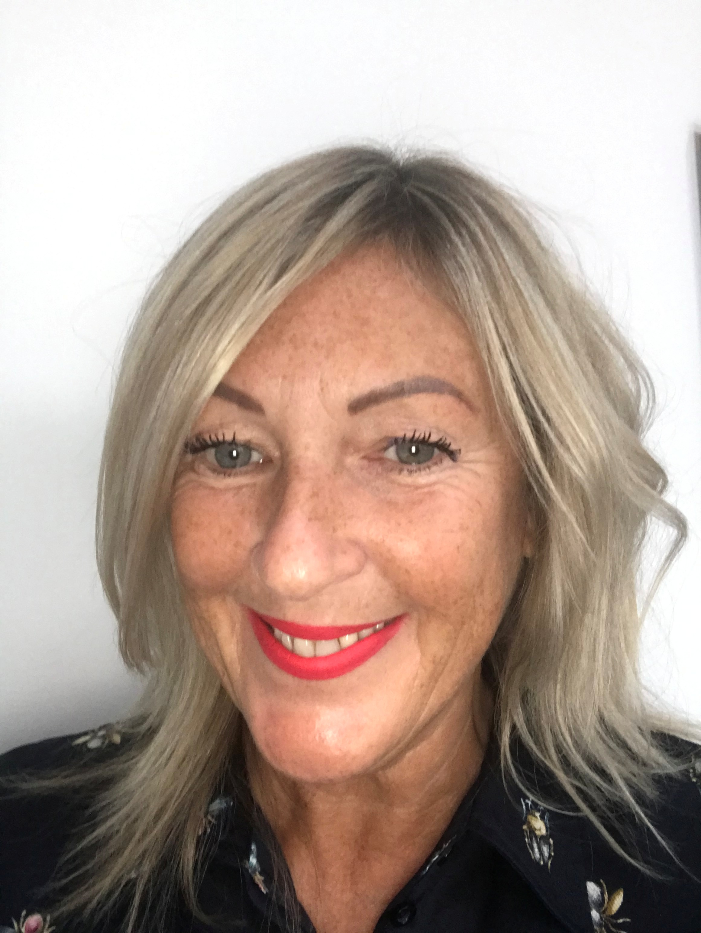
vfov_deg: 56.8
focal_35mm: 32
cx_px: 350
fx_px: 863
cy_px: 466
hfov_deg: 44.2
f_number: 2.2
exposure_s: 1/25
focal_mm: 2.87
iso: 100
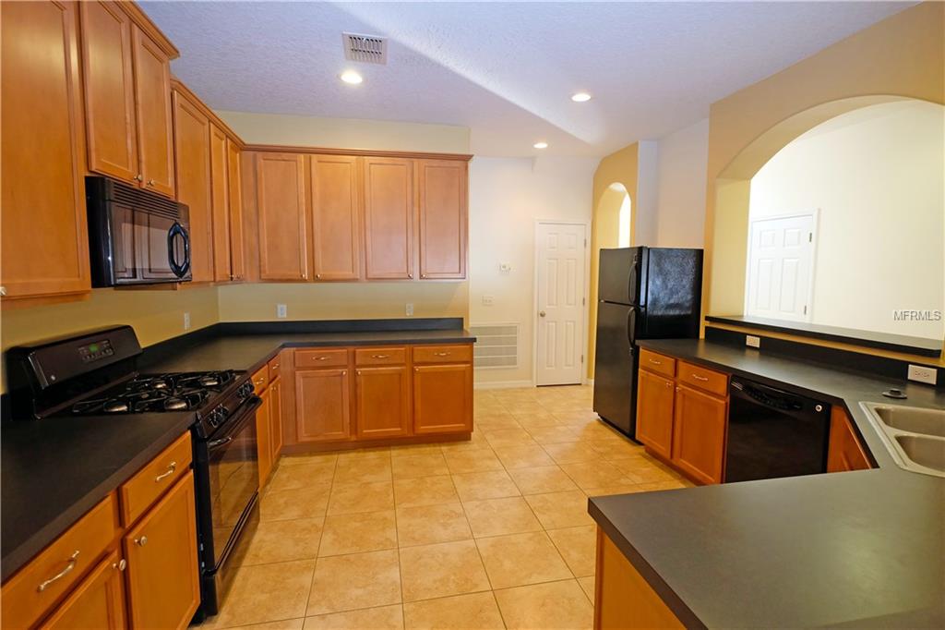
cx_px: 472
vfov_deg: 70.4
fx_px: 446
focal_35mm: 17
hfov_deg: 93.3
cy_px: 315
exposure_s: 1/60
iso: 1600
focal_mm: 11.5
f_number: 4
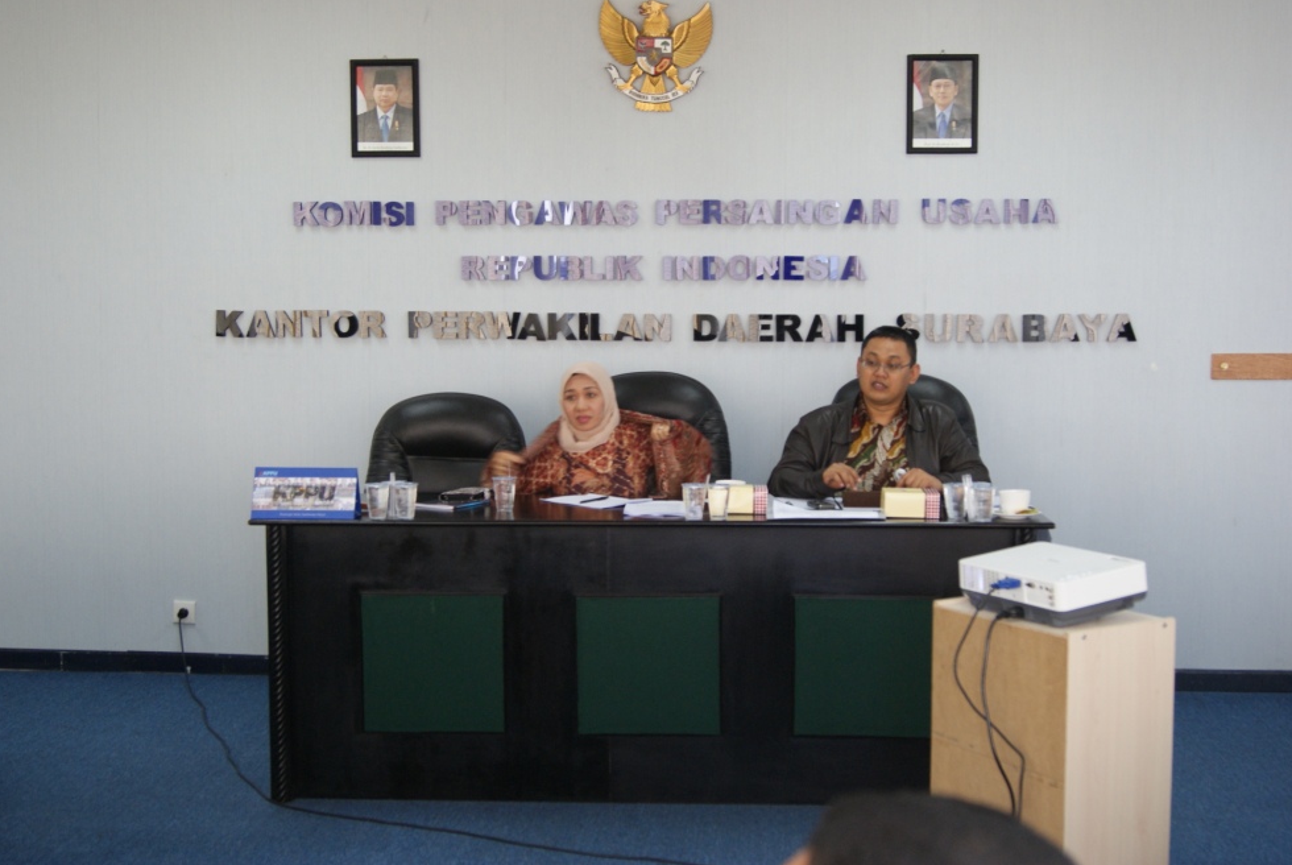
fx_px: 1689
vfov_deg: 28.7
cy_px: 420
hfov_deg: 41.9
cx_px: 641
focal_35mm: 47
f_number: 4.5
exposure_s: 1/30
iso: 400
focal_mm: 30
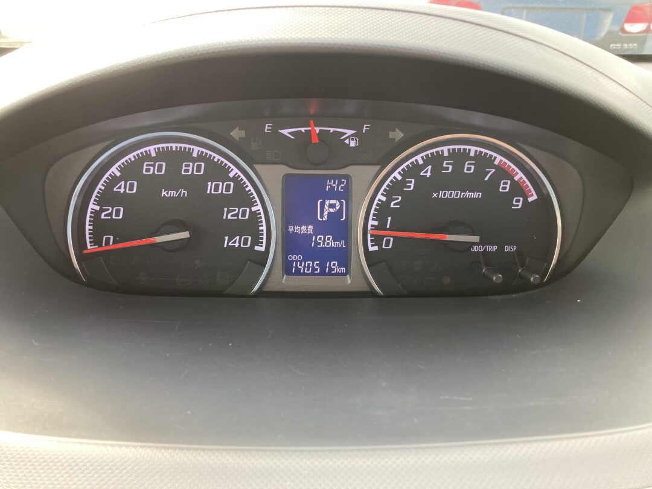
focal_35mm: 28
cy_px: 244
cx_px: 326
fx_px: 527
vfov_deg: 49.7
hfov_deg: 63.4
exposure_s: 1/104
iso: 80
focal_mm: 3.99
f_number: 1.8
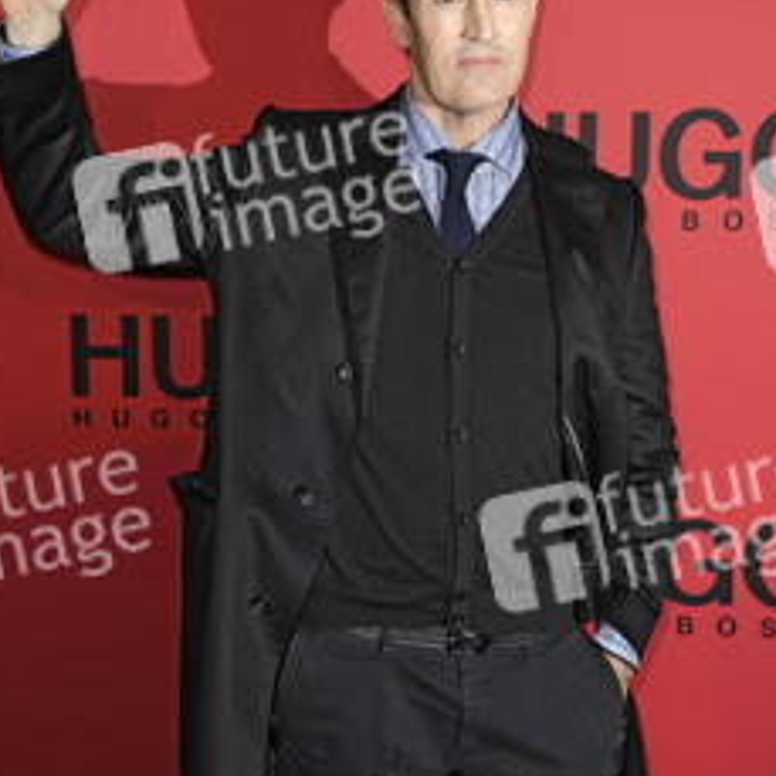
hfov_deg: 18.9
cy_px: 363
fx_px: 2333
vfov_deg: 18.9
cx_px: 346
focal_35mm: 92
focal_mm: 62
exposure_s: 1/160
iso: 640
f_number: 5.6
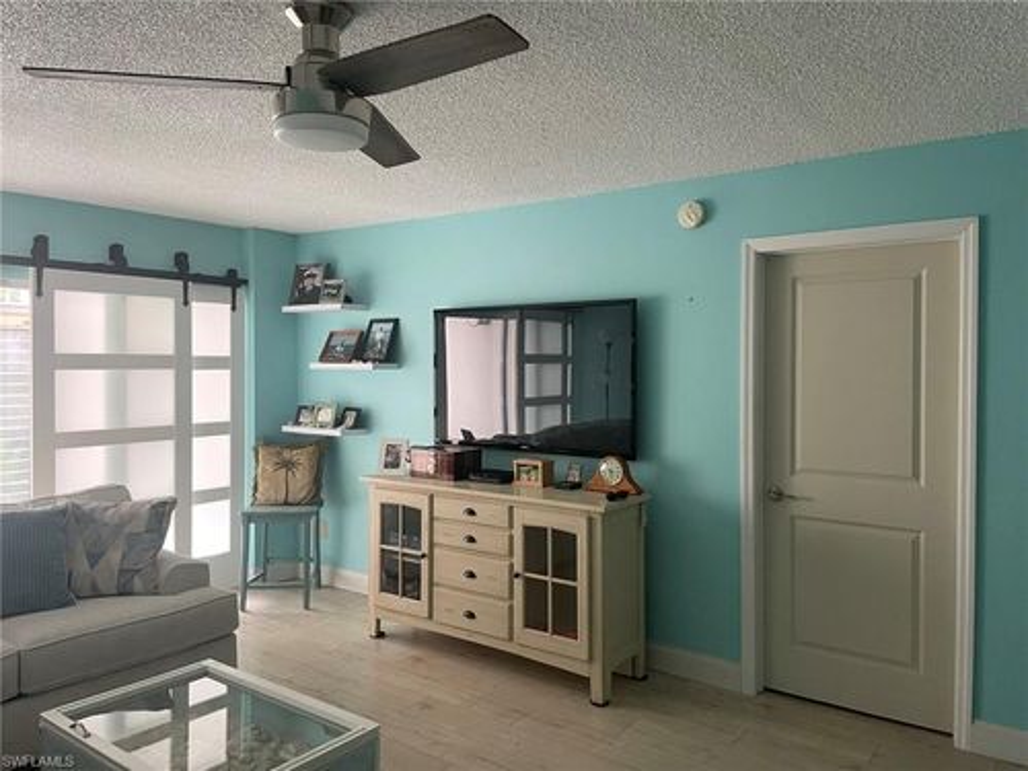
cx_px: 514
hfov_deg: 67.3
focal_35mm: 26
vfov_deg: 53.1
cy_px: 386
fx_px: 772
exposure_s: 1/60
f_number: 1.6
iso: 200
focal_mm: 4.2
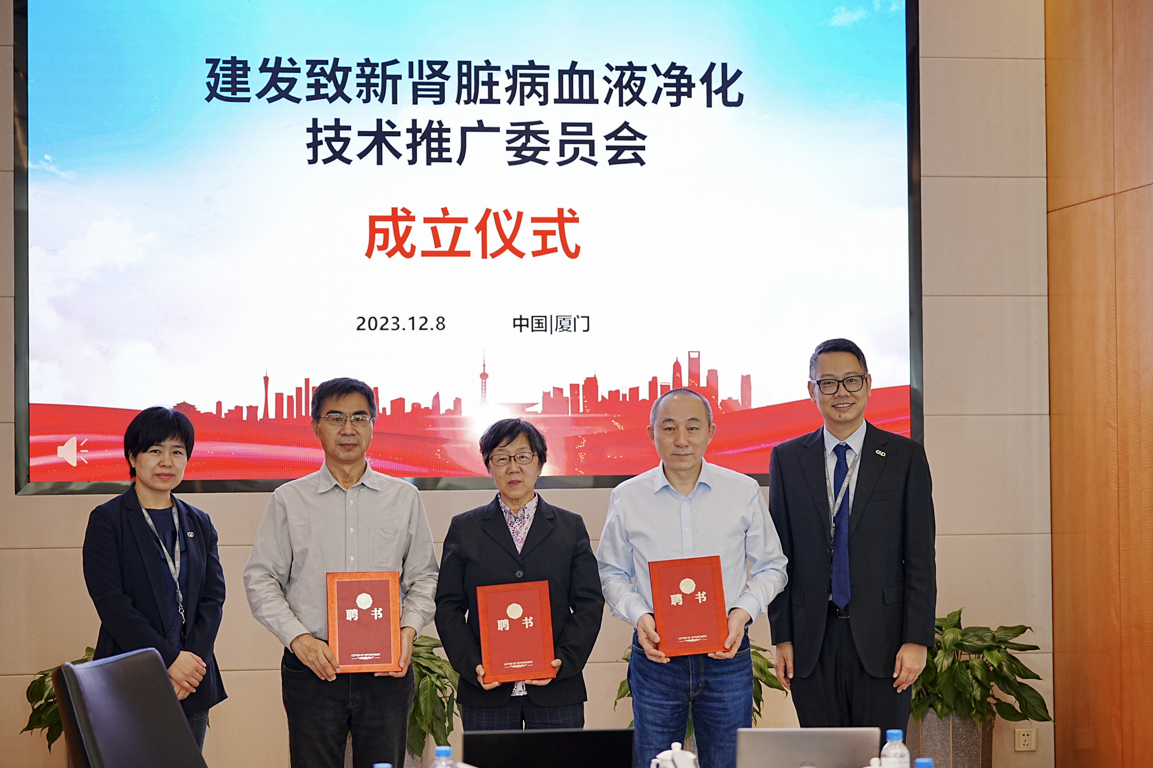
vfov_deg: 19.5
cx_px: 576
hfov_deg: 28.8
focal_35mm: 70
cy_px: 384
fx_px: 2242
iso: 250
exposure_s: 1/50
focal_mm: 70
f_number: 2.8
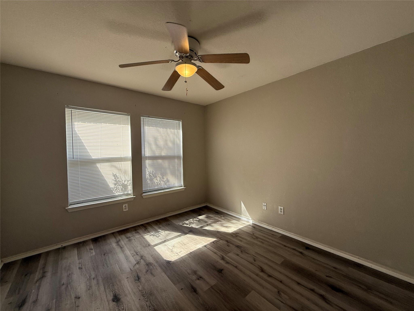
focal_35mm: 14
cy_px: 156
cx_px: 207
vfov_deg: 85.7
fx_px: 167
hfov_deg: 102.1
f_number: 2.2
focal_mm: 2.22
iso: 80
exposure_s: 1/99
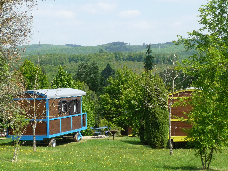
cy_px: 86
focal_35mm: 100
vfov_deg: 14.8
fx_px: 659
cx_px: 114
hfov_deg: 19.6
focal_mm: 9.9
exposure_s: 1/400
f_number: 4.5
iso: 100
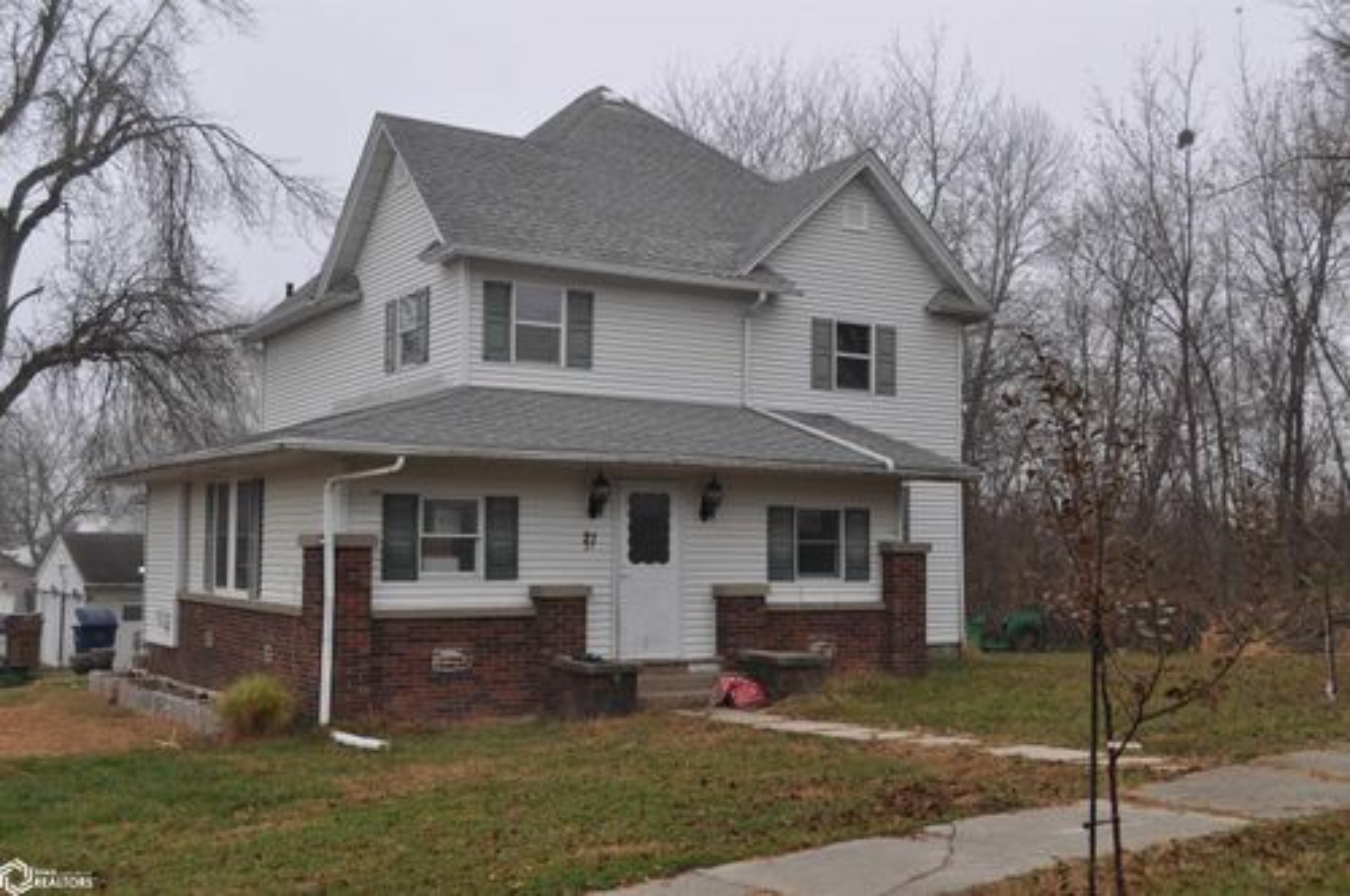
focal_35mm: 39
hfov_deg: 49.6
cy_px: 448
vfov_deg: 34.1
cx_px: 675
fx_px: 1461
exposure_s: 1/160
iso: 200
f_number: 6.3
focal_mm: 26
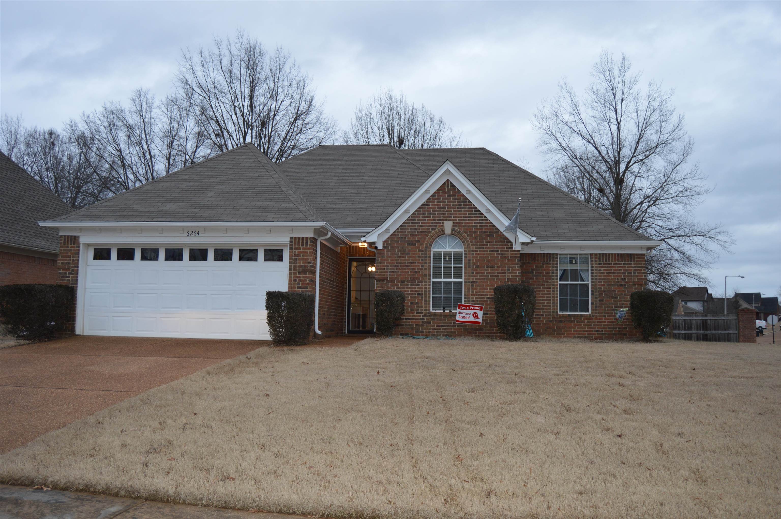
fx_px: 650
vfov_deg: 43.5
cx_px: 390
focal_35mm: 30
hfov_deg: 62.0
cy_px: 260
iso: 220
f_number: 4
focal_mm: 20
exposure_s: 1/125
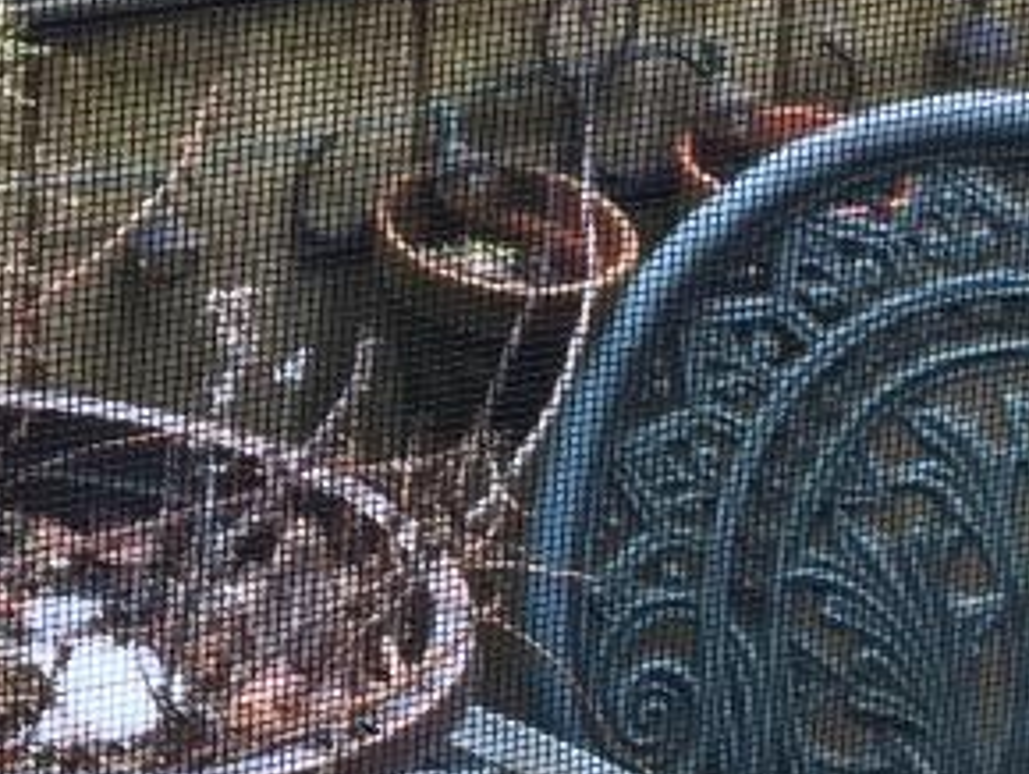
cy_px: -522
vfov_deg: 9.9
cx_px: -724
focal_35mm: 144
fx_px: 4284
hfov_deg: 12.7
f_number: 2.2
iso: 50
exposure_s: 1/120
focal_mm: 4.15
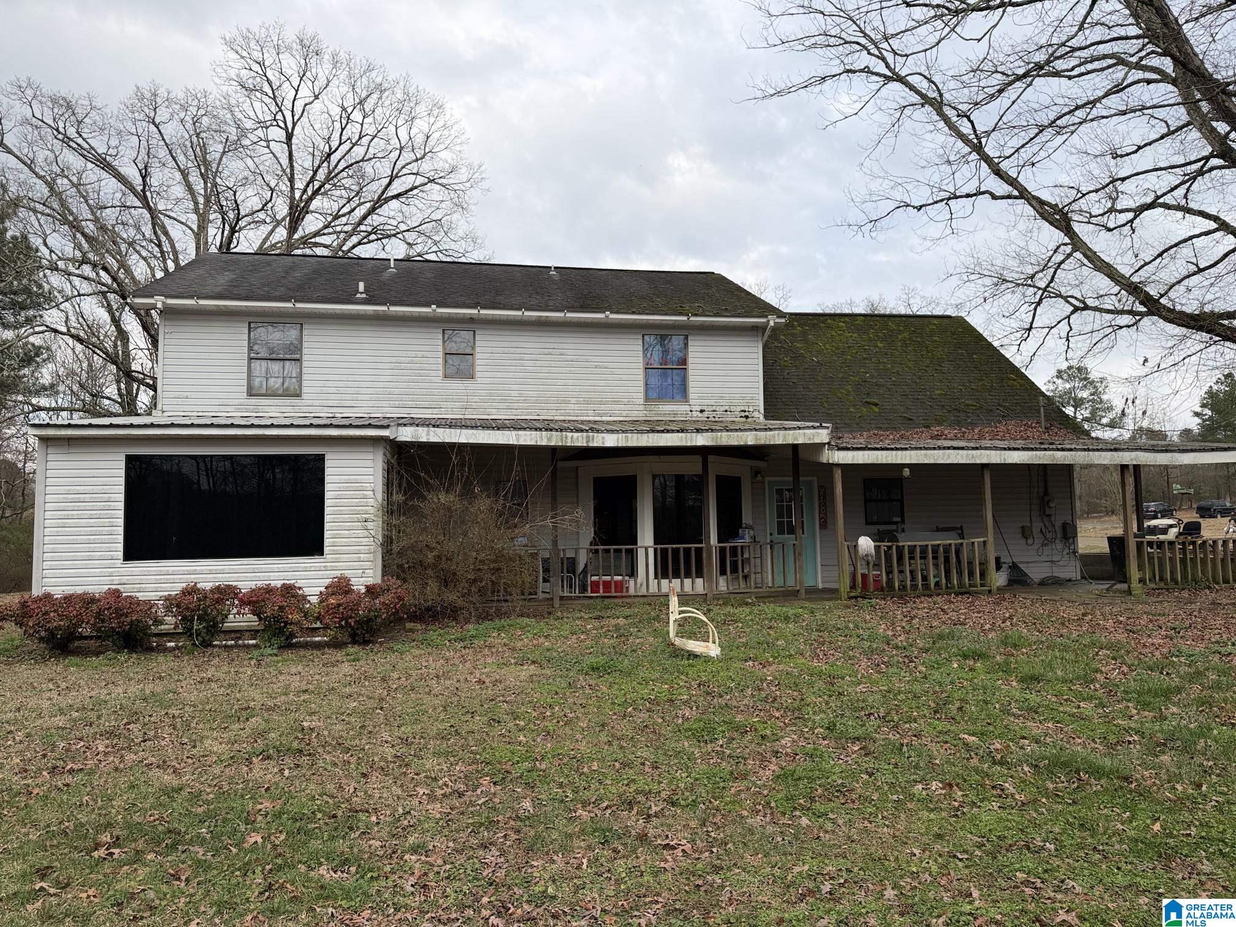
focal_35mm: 24
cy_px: 464
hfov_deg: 71.6
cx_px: 618
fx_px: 857
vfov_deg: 56.8
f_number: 1.78
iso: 80
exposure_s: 1/1211
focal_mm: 6.76
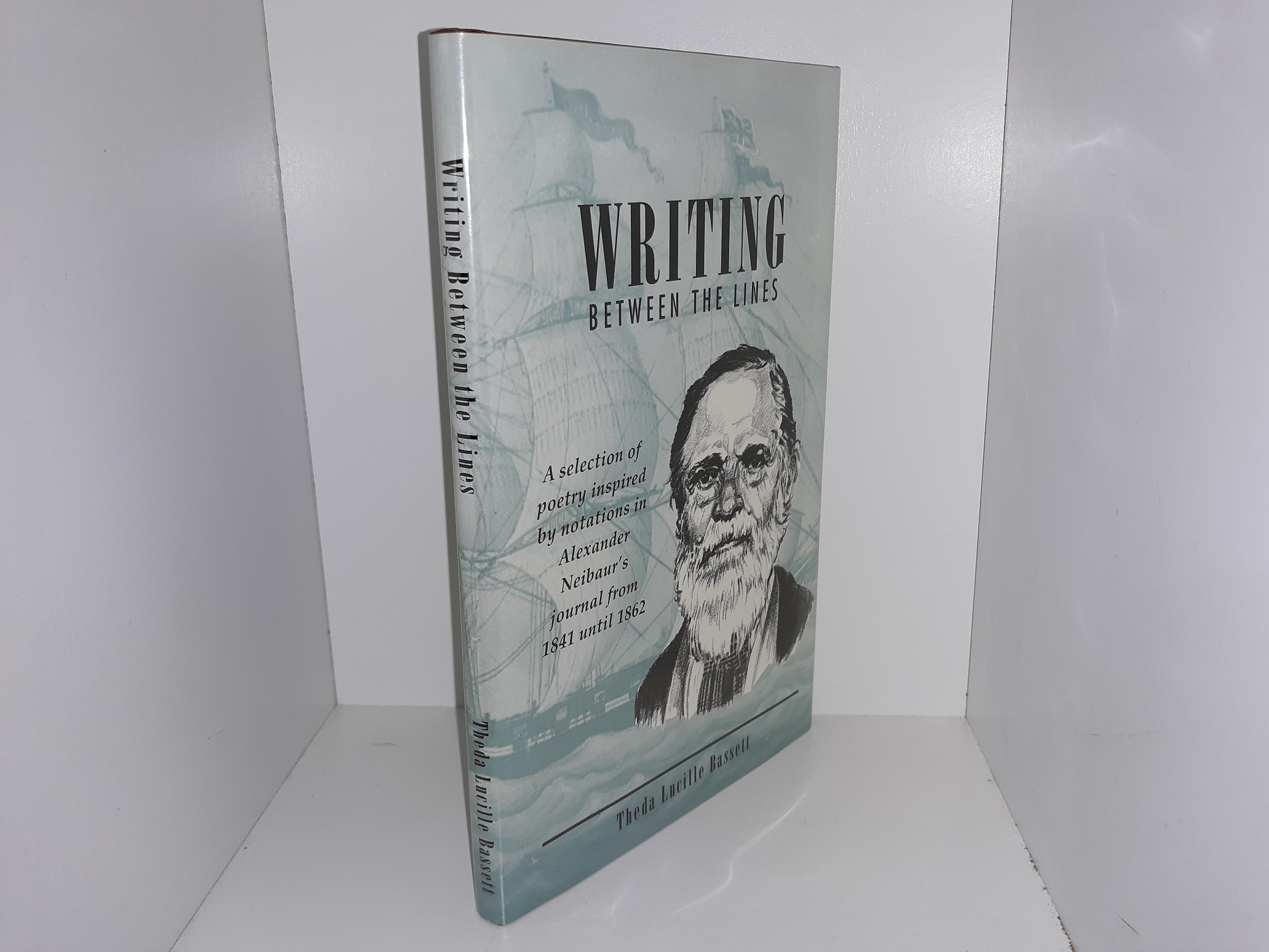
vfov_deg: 49.7
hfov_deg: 63.4
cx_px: 634
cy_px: 476
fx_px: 1026
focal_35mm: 28
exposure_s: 1/186
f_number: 1.7
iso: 40
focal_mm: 3.7
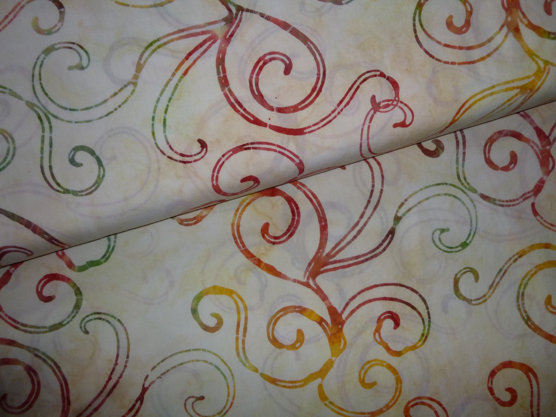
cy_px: 208
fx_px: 402
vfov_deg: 54.9
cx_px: 278
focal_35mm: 25
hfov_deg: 69.4
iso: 100
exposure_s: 1/60
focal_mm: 4.5
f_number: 3.1
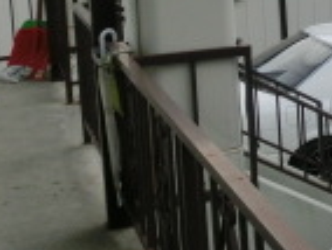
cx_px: 493
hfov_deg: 16.6
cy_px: -40
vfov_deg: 13.4
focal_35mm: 108
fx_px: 1038
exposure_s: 1/640
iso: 80
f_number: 3
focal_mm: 4.24
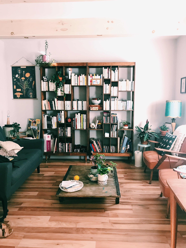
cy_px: 124
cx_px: 93
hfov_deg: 49.7
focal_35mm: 28
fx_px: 201
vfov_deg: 63.4
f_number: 1.8
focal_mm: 3.99
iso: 50
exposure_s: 1/15
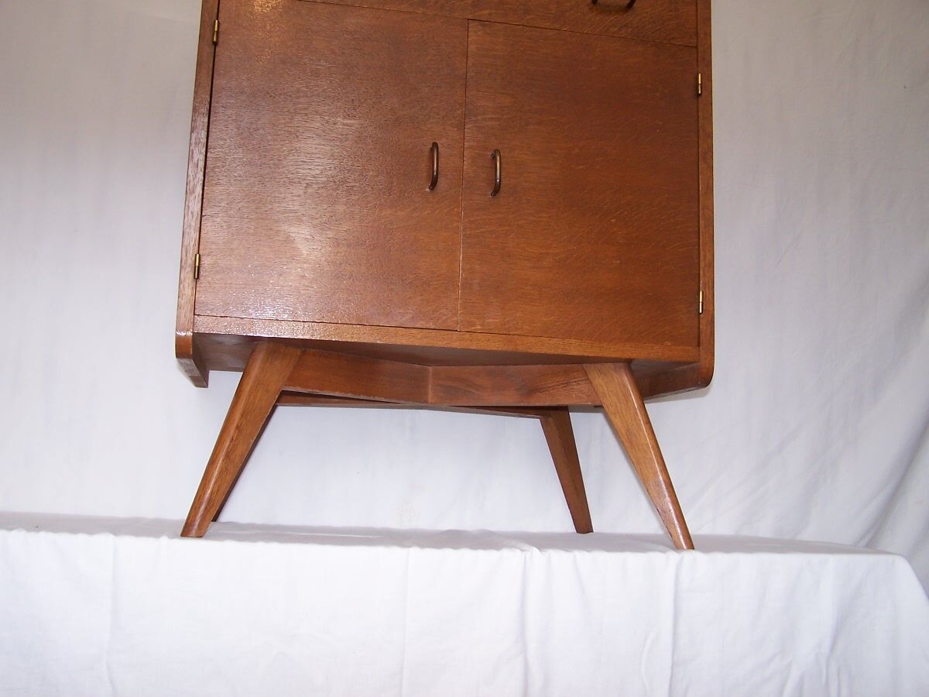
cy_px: 348
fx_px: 1020
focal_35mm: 38
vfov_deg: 37.7
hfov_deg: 49.0
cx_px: 464
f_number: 2.8
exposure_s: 1/60
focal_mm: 6.3
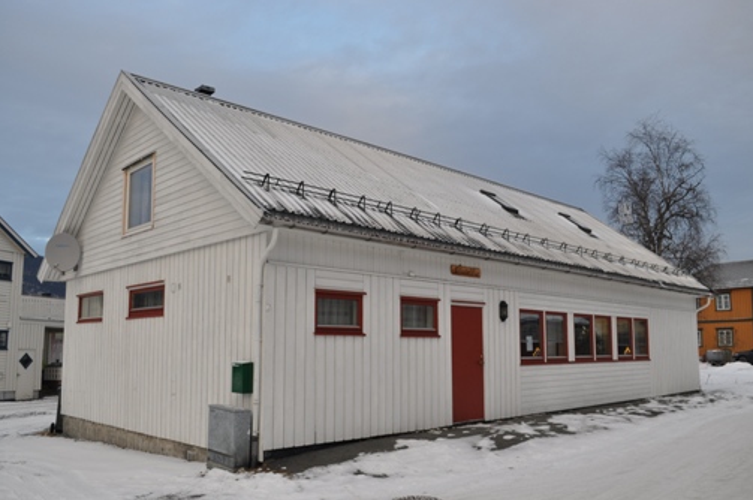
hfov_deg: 63.7
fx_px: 606
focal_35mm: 29
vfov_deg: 44.8
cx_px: 380
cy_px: 266
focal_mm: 18
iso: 200
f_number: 5.6
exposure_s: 1/125
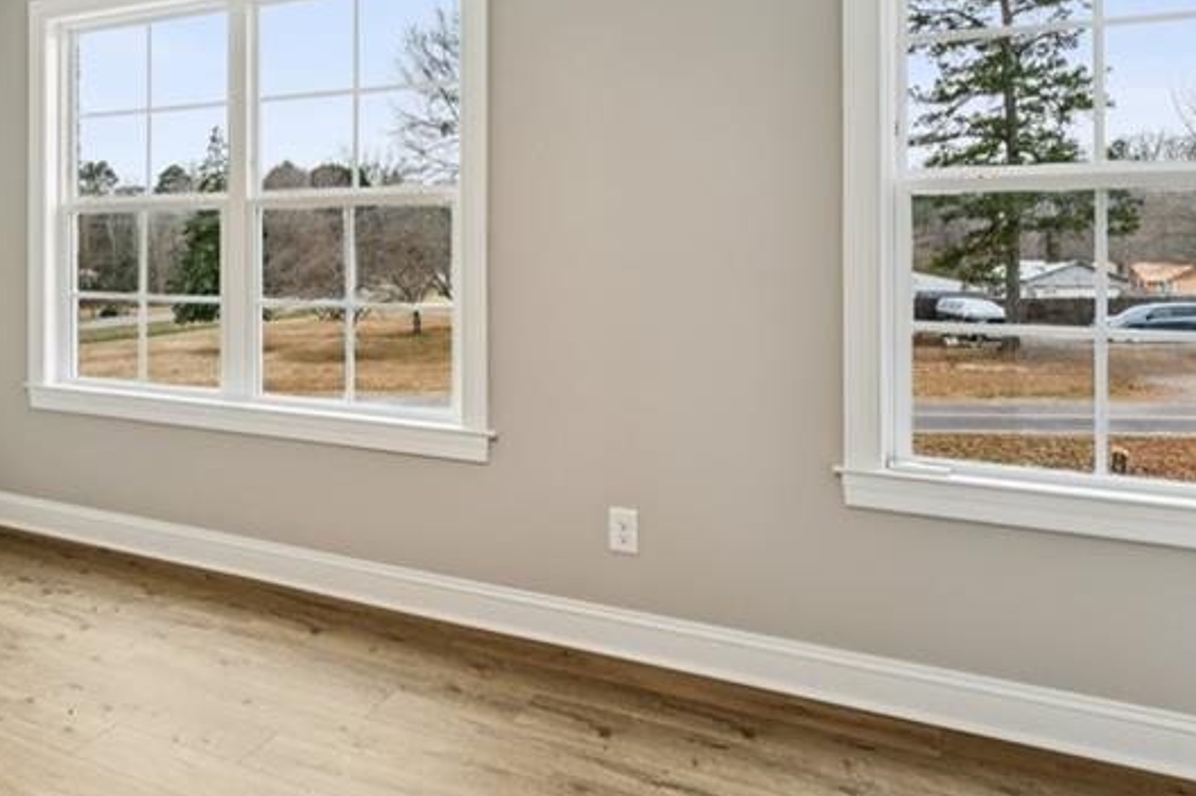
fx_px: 1055
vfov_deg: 40.6
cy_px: 244
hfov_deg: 54.2
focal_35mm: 32
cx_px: 206
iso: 100
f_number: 11
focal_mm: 16.4
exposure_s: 1/3.33
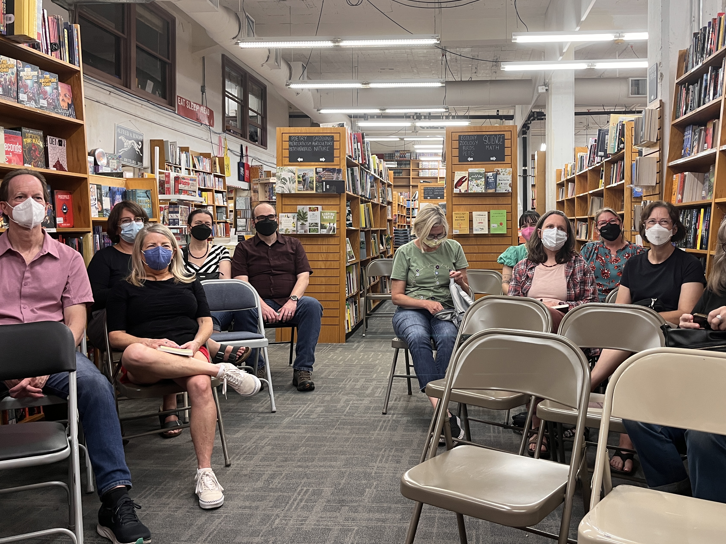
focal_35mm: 31
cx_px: 421
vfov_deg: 45.2
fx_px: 650
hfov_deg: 58.1
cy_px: 222
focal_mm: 5.1
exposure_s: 1/60
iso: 100
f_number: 1.6
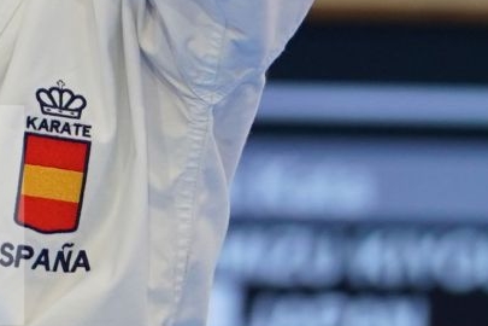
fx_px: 18068
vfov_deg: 1.0
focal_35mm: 1333
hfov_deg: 1.5
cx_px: -88
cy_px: -214
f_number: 2.8
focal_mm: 200
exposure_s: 1/500
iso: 800
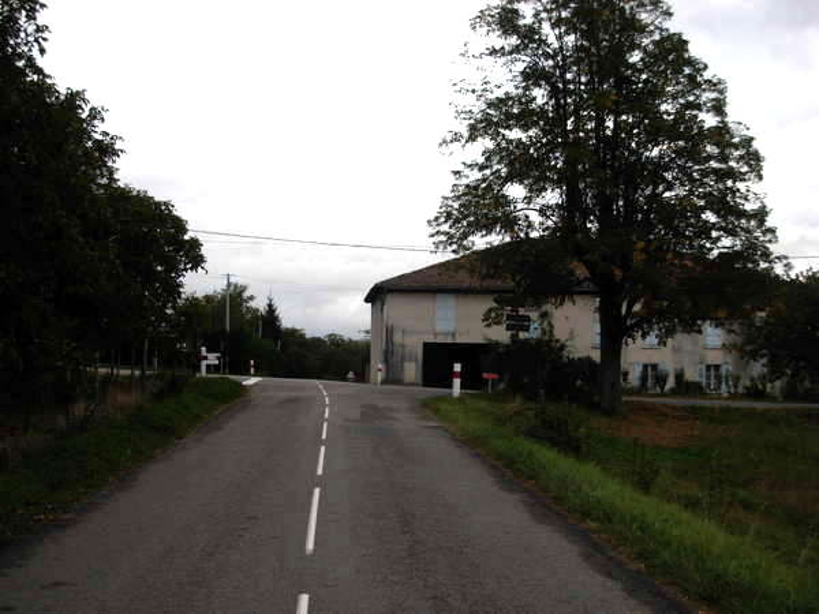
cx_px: 410
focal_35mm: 38
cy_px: 307
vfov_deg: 37.7
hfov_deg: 49.0
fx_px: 899
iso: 79
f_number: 2.9
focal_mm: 6.3
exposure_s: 1/627
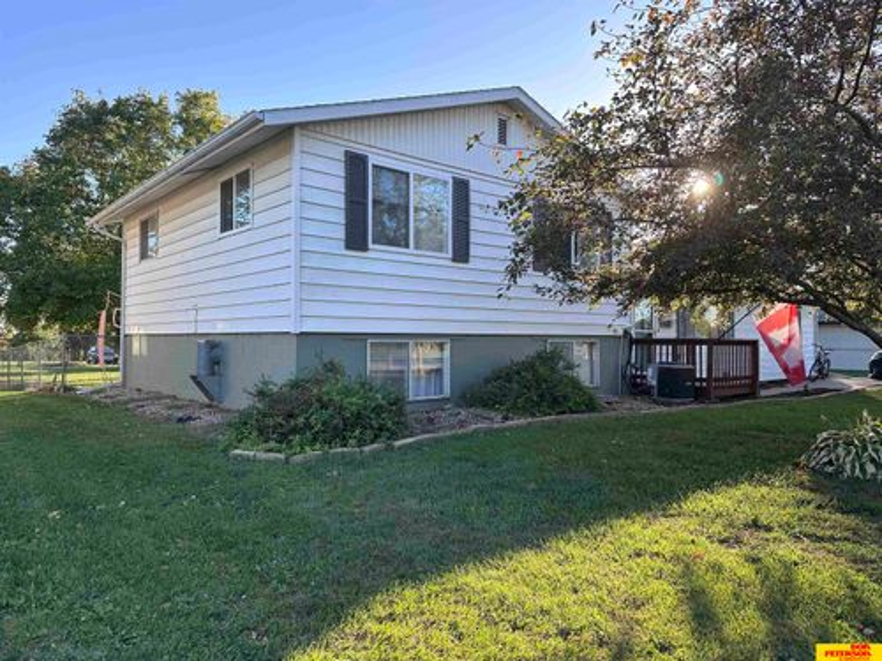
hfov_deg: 71.6
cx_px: 441
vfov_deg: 56.8
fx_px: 612
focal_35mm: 24
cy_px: 330
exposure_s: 1/615
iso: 80
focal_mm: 6.86
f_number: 1.78
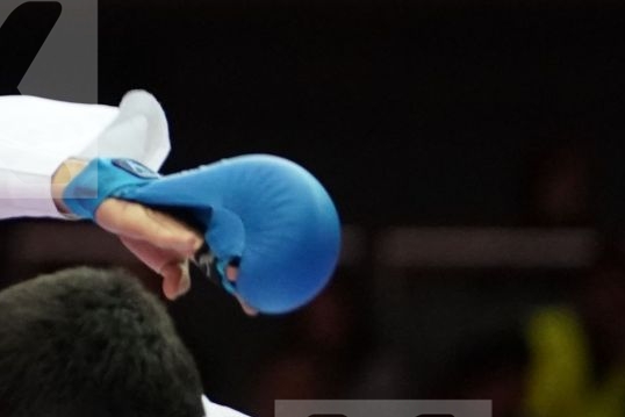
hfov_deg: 2.6
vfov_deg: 1.7
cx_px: -404
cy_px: 93
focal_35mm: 806
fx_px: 13996
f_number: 2.8
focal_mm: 161
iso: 4000
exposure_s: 1/1000
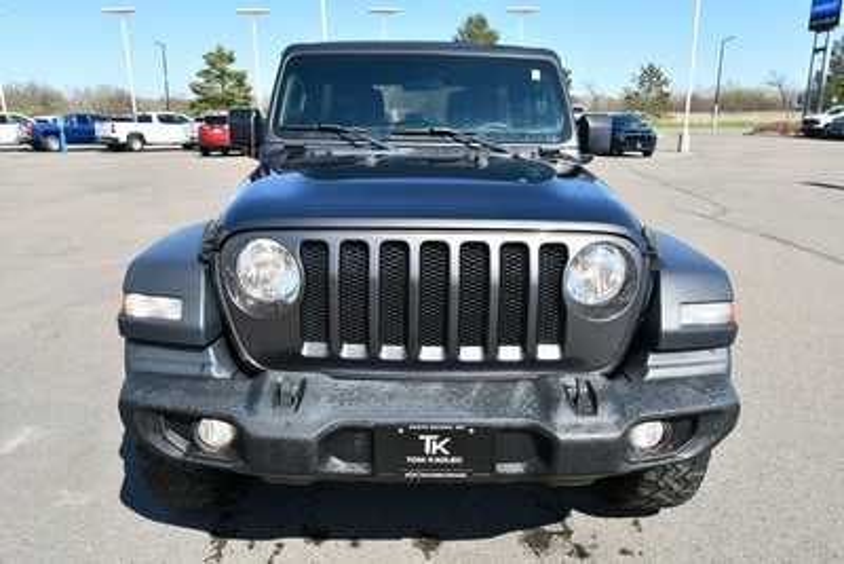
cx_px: 422
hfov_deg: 71.5
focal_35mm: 25
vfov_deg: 51.3
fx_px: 586
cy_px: 282
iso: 125
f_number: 8
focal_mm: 17
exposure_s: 1/250
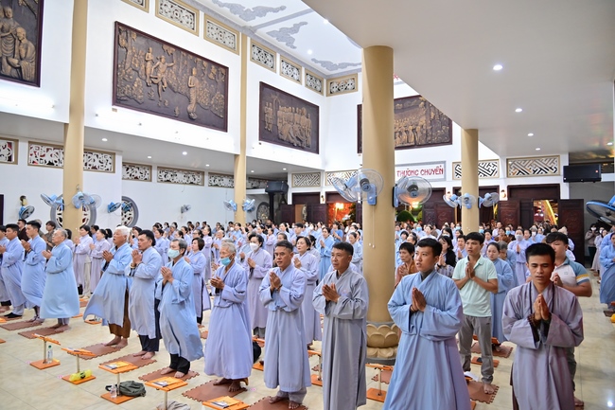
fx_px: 410
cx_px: 308
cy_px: 205
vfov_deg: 53.1
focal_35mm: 24
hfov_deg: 73.8
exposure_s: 1/60
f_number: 4
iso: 1600
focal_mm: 24
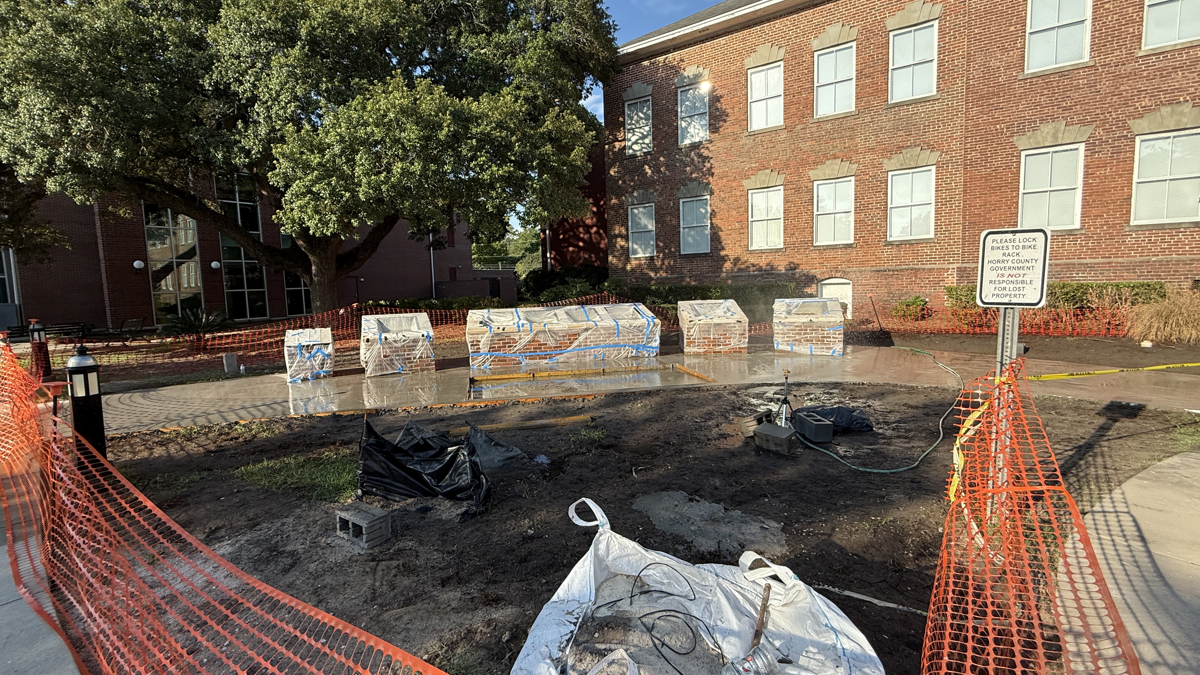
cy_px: 327
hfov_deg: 99.3
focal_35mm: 16
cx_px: 580
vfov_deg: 67.1
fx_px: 509
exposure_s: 1/888
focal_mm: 2.22
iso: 64
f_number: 2.2
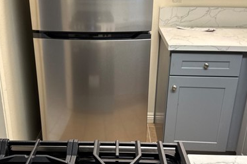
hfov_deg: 45.4
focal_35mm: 43
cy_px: 83
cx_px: 115
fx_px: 295
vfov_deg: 31.2
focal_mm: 6.76
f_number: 1.78
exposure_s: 1/60
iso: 200
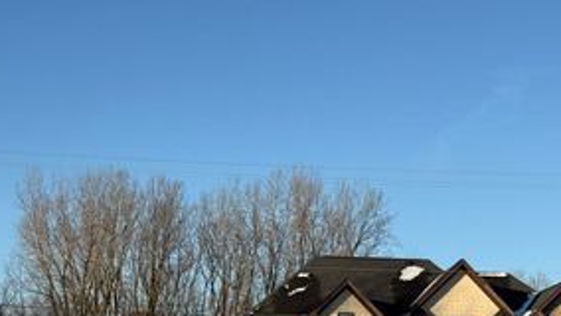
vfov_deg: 12.9
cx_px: 439
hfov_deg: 22.9
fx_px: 1369
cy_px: 358
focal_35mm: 92
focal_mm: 6.76
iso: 64
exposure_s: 1/4329
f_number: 1.78
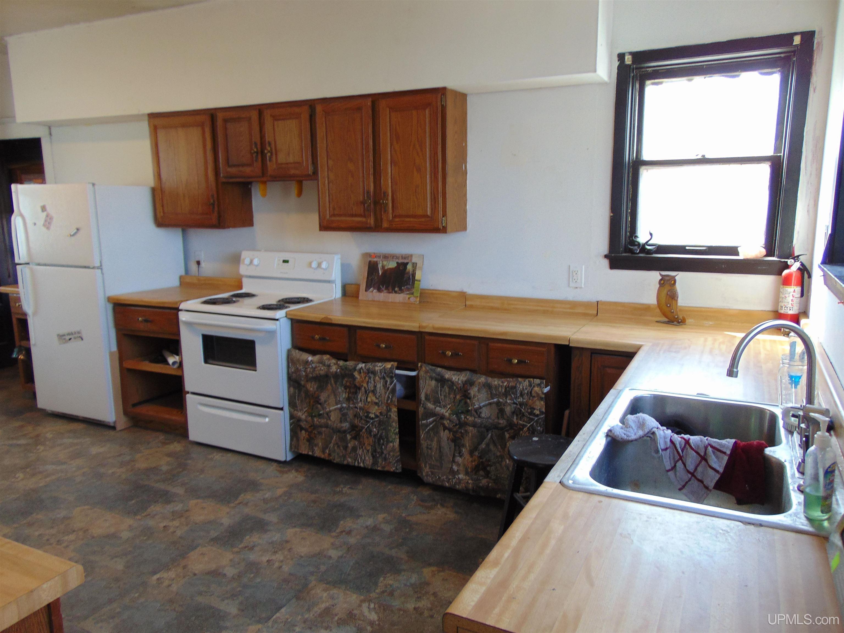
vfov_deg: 54.9
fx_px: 610
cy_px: 316
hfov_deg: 69.4
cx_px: 422
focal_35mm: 25
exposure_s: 1/30
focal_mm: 4.5
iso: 80
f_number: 3
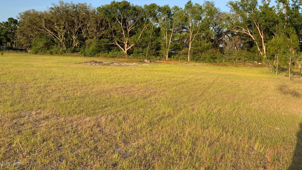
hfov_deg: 61.0
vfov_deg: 36.3
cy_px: 55
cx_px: 150
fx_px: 256
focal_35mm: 32
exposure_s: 1/650
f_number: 1.8
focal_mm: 3
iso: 16
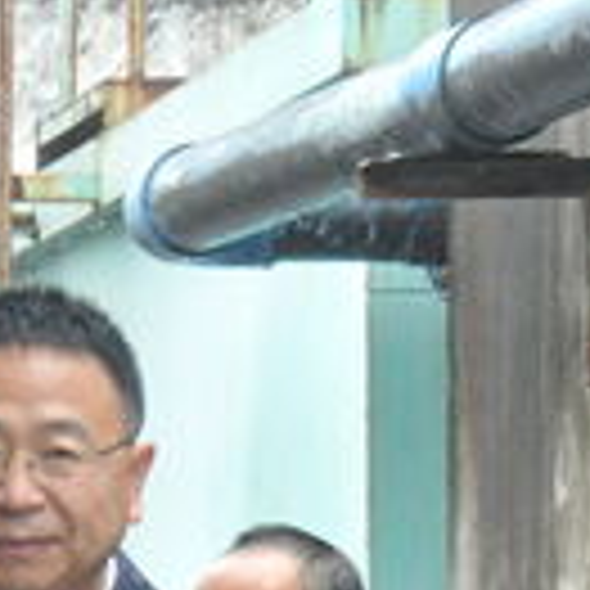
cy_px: 1029
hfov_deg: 5.2
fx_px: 6441
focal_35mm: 334
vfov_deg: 5.2
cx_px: -180
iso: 1250
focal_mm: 46
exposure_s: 1/160
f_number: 7.1
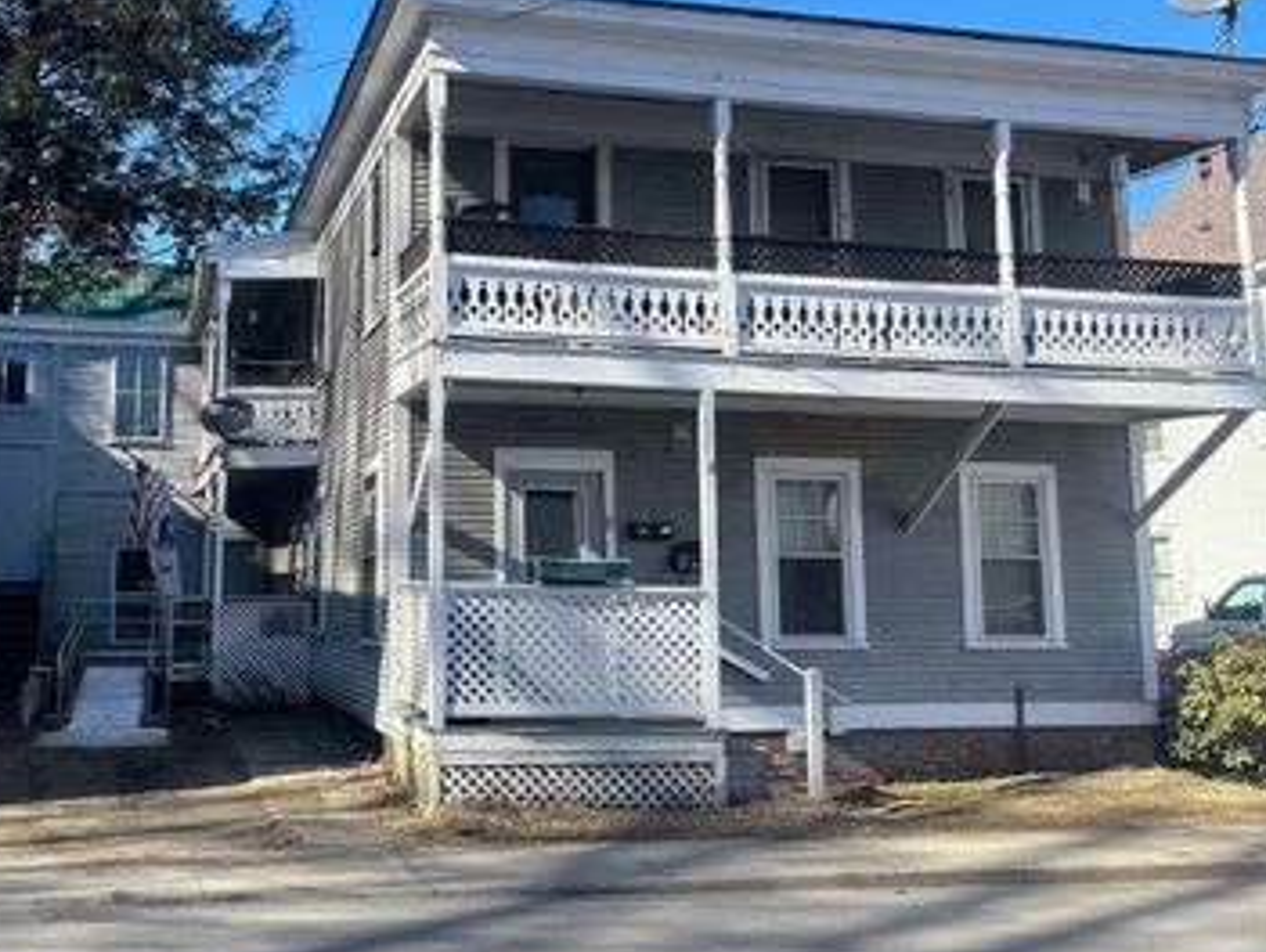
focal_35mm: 37
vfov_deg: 38.6
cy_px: 406
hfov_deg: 49.4
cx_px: 440
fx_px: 1355
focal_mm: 5.7
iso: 50
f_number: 1.5
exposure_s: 1/1621
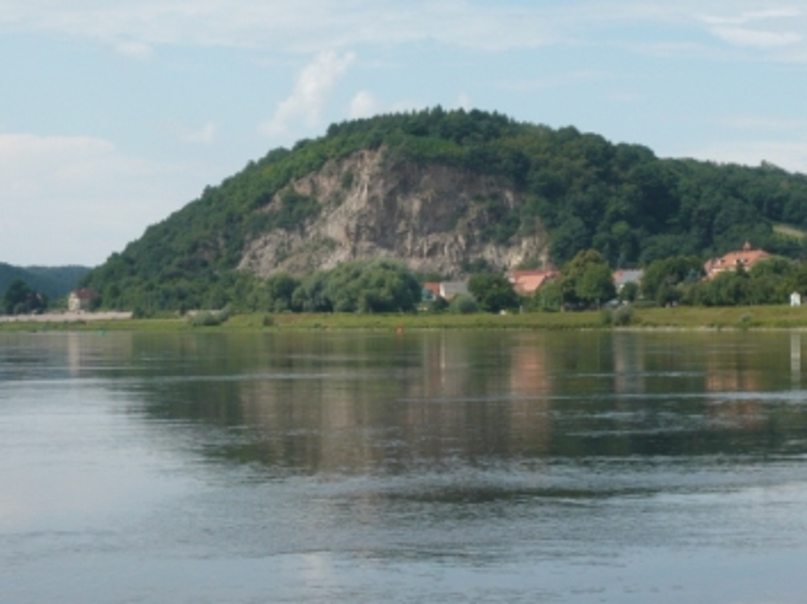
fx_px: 2330
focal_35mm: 100
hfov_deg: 19.7
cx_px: 392
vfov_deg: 14.8
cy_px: 299
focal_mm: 13
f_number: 5
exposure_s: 1/640
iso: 100
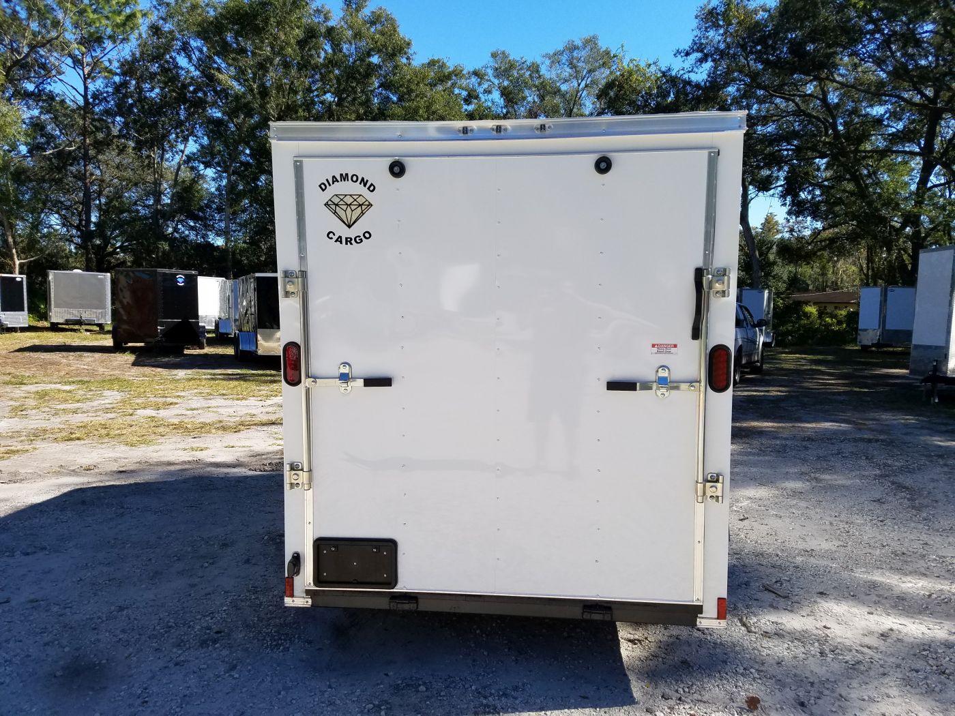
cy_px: 358
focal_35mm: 26
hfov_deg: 67.3
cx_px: 478
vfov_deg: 53.1
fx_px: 717
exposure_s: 1/1648
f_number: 1.7
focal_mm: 4.2
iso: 50
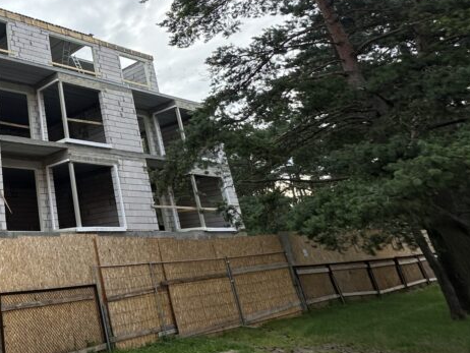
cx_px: -38
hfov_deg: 45.2
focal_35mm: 31
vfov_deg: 44.7
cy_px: 115
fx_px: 421
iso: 40
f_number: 2.2
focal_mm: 2.22
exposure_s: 1/463
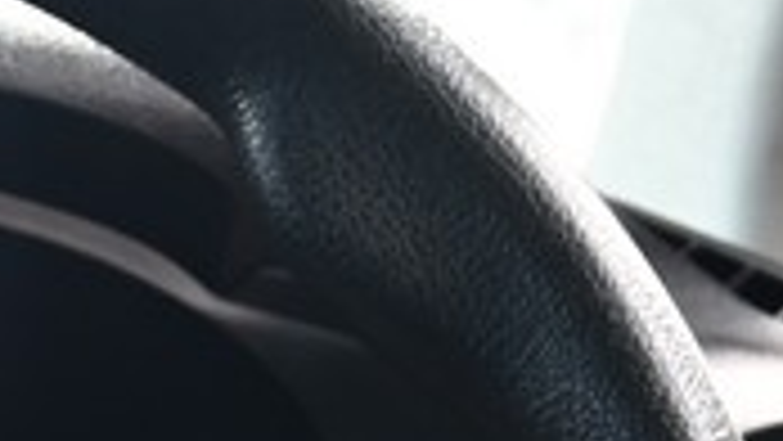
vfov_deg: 7.2
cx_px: -459
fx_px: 3302
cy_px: 1073
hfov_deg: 12.7
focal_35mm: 159
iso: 800
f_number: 6.3
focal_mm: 24
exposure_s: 1/60
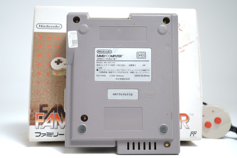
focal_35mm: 40
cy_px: 79
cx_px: 118
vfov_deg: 33.4
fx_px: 263
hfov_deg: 48.5
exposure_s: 1/2.5
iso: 64
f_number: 5
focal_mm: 40
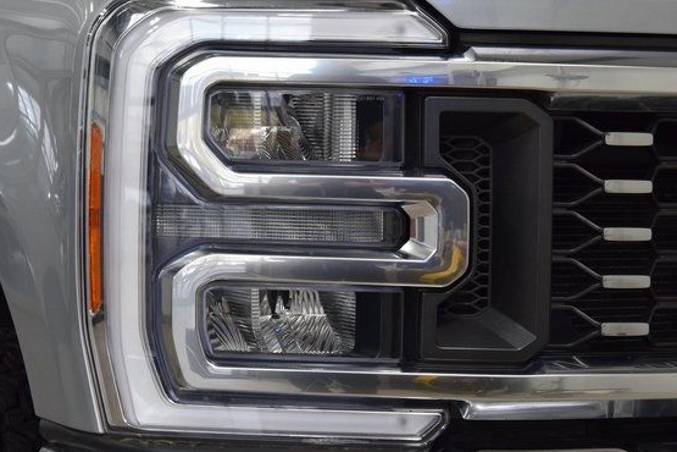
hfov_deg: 22.6
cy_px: 231
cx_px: 288
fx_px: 1692
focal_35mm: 90
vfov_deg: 15.2
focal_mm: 52
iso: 1600
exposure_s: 1/60
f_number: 8
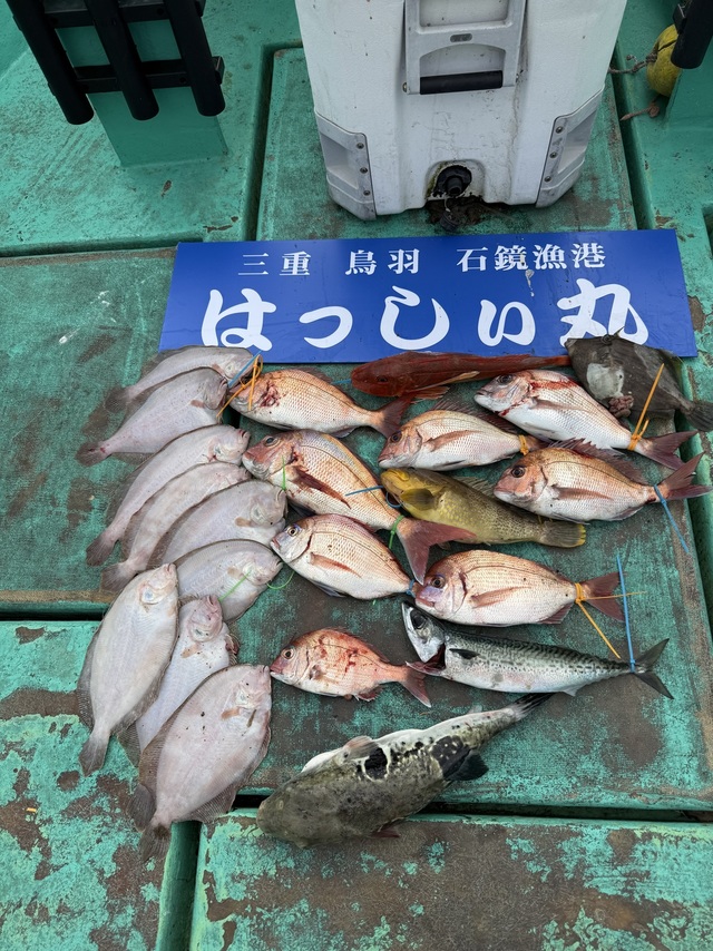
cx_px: 356
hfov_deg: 56.8
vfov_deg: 71.6
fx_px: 659
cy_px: 476
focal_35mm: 24
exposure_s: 1/4405
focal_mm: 6.76
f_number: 1.78
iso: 80
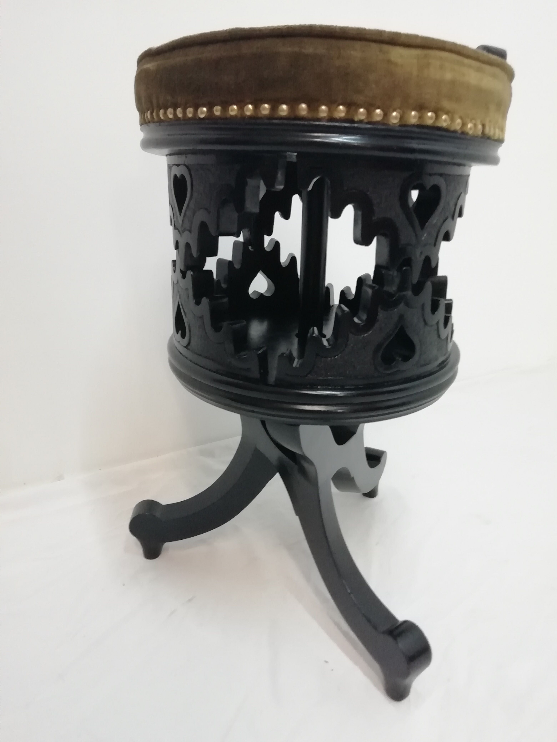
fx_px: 558
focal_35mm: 26
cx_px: 278
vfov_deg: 67.3
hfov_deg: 53.1
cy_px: 371
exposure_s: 1/25
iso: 400
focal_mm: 3.46
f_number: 2.2
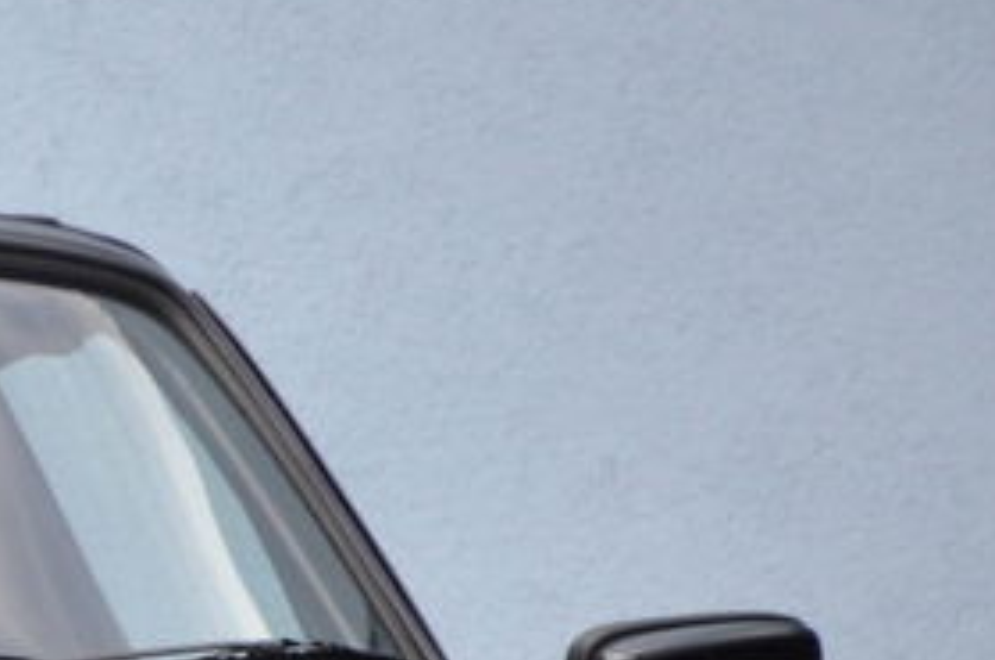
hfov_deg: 1.6
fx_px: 36420
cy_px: 1159
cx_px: -585
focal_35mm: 1320
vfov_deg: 1.0
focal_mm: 240
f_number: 6.3
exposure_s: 1/250
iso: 500
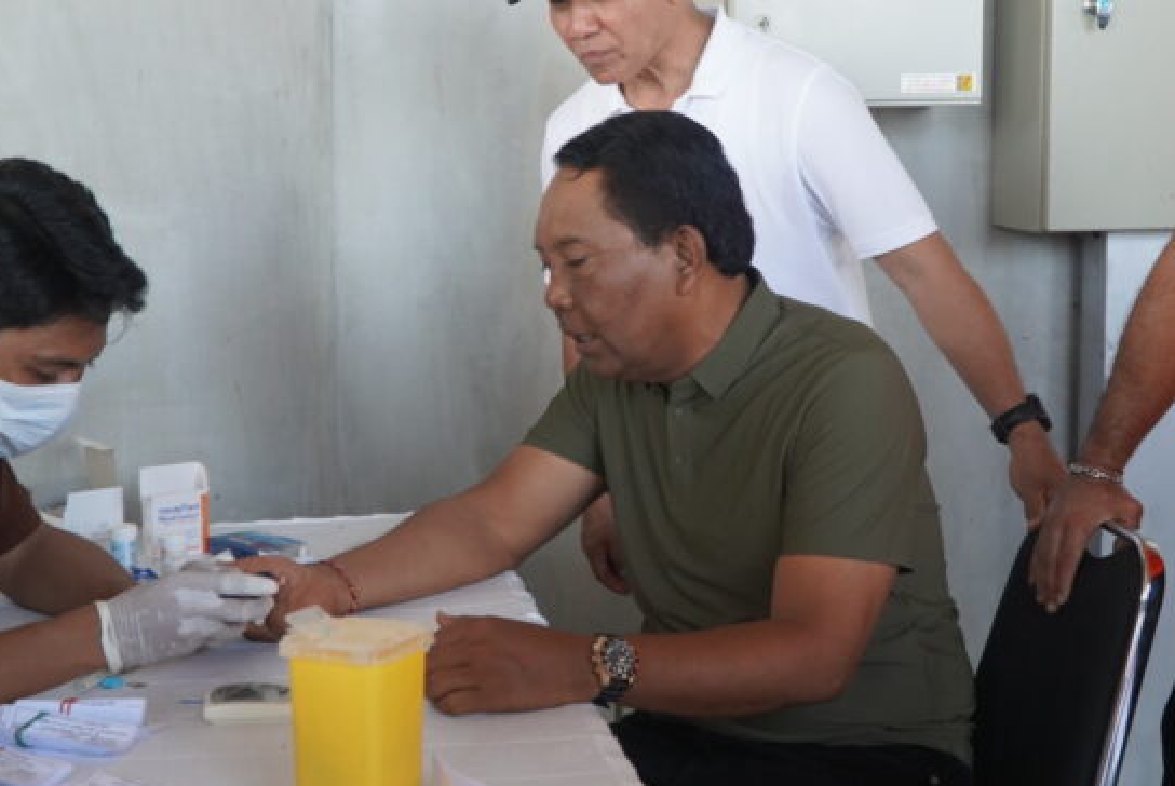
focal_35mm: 51
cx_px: 590
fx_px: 1658
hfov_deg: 39.0
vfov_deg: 26.6
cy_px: 301
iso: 1250
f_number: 4
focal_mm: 23
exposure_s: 1/160
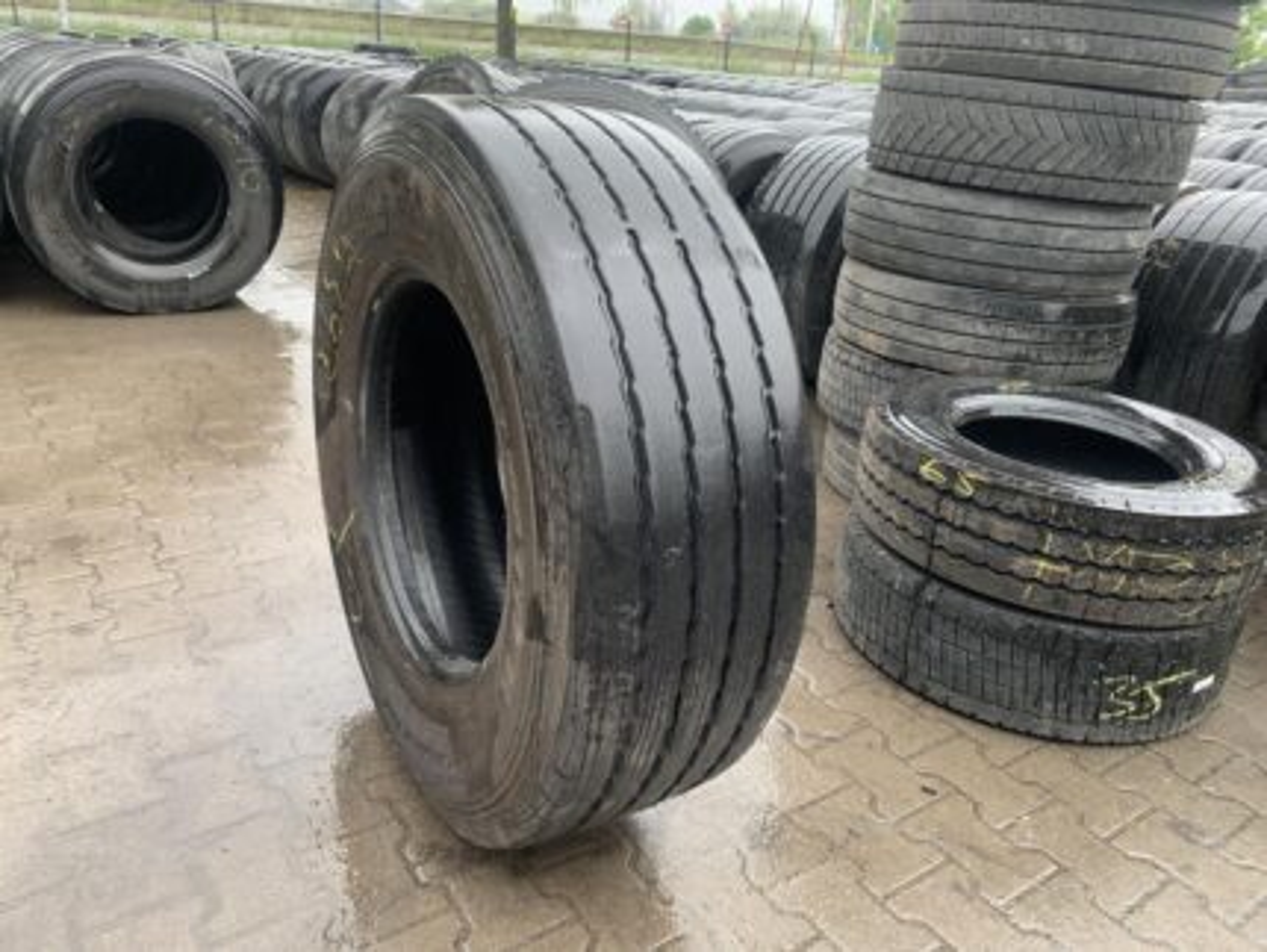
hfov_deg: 67.3
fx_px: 952
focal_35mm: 26
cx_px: 634
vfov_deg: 53.1
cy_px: 476
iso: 32
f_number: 1.8
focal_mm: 4.25
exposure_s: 1/122
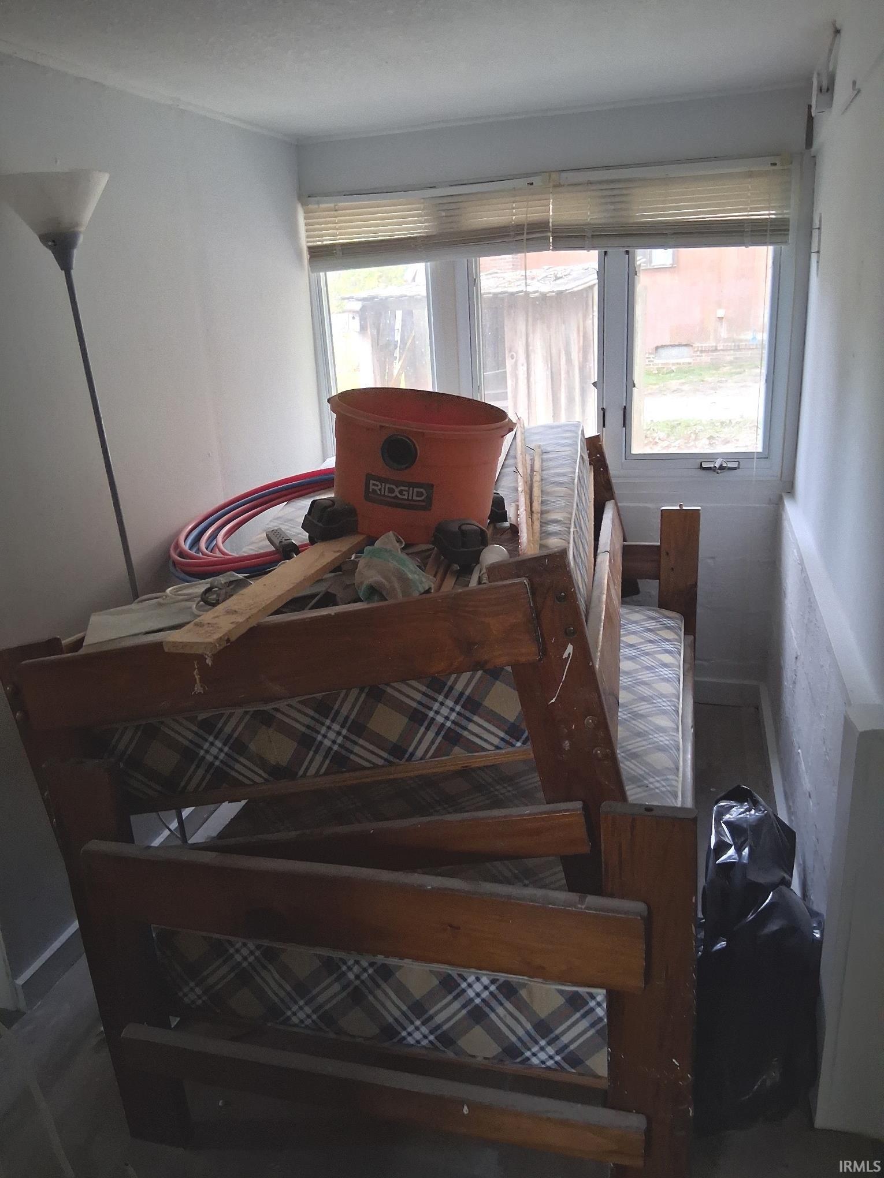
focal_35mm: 26
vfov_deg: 67.3
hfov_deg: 53.1
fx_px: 885
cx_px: 442
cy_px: 589
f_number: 1.8
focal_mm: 3.98
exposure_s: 1/33
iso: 500
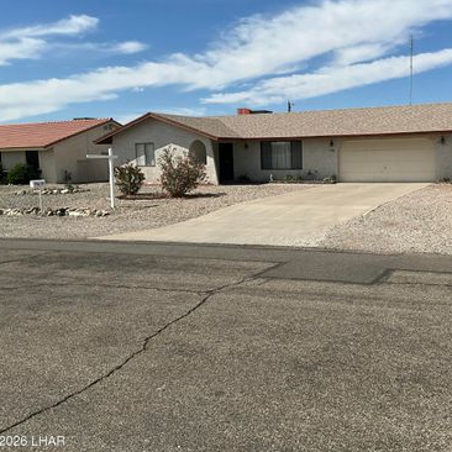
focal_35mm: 35
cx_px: 296
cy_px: 230
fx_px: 517
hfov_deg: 46.6
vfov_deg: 47.2
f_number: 1.8
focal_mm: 3
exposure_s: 1/3322
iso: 25
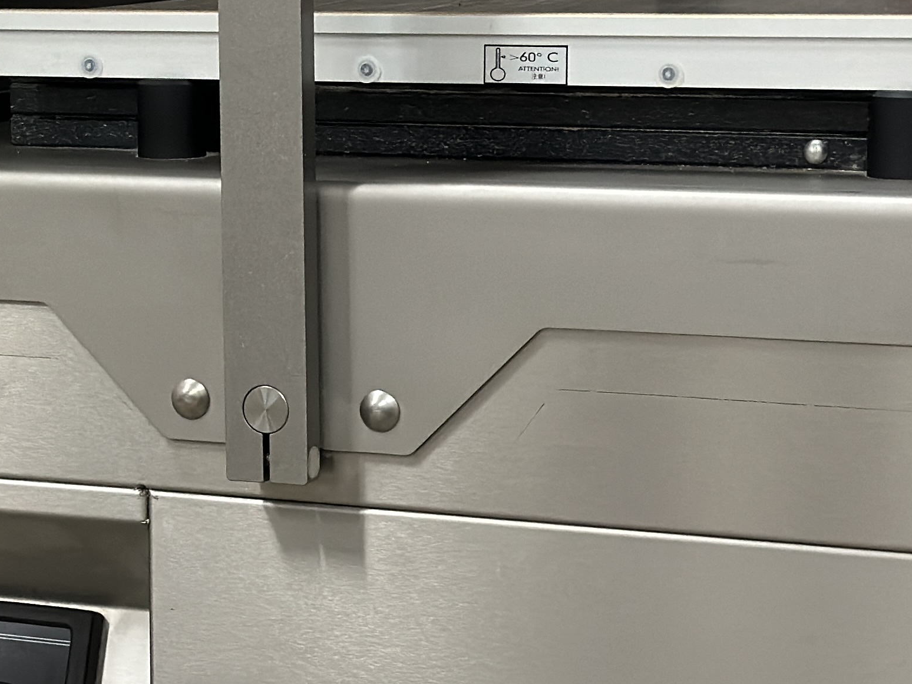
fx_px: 3293
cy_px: 223
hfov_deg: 15.5
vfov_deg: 11.8
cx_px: 51
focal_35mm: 125
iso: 320
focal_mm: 6.86
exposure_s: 1/50
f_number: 1.78
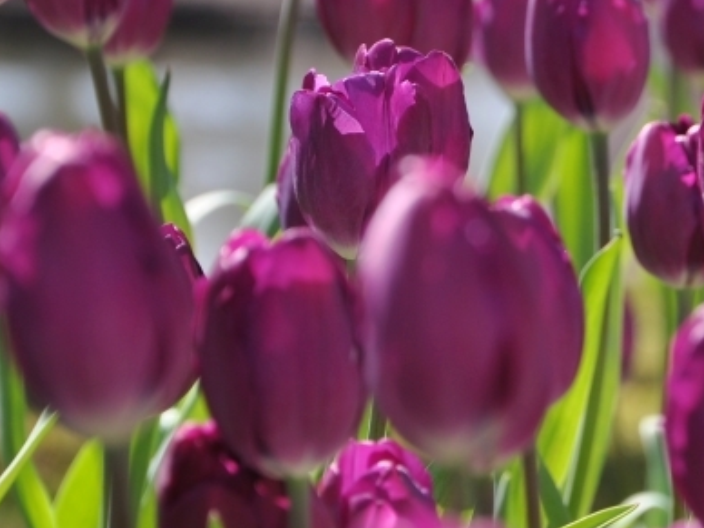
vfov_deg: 3.7
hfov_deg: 5.0
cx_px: 782
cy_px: 189
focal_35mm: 399
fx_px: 8120
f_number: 5.6
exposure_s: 1/250
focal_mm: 105
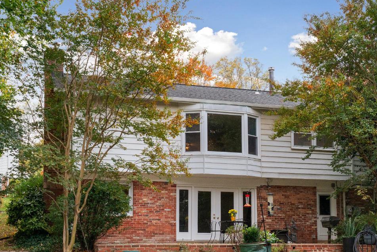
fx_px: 555
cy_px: 161
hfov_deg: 37.3
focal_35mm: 53
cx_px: 235
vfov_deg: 25.5
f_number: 8
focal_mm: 35
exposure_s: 1/500
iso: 1250
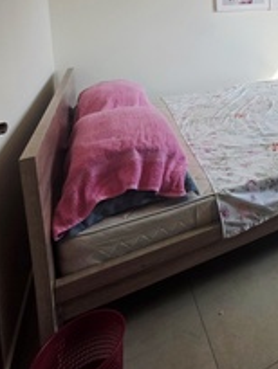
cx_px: 302
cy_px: 26
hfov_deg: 39.8
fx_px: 310
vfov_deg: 52.8
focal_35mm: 29
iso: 50
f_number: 1.9
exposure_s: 1/101
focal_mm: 2.2
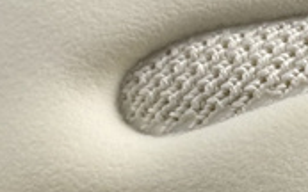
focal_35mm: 159
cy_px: 336
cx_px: 598
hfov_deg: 11.9
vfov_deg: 8.0
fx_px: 1334
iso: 64
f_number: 1.8
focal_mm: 4.25
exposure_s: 1/100
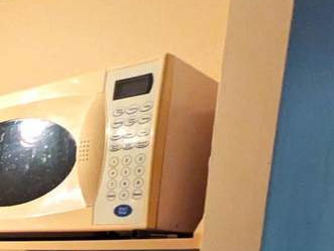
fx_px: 522
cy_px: 343
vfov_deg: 23.4
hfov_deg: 28.3
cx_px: -114
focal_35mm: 54
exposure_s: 1/40
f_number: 2.2
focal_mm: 1.83
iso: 348
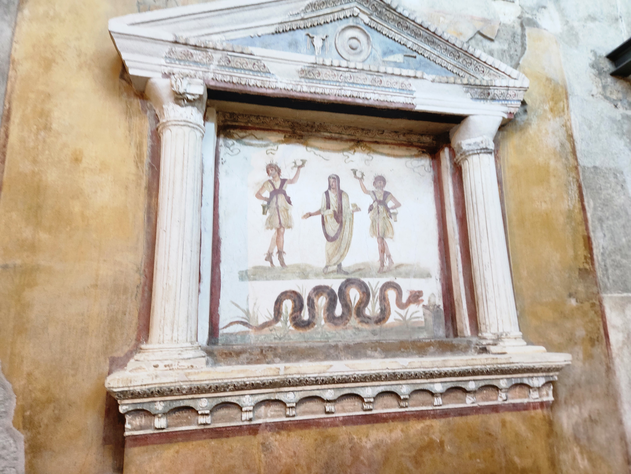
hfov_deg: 73.9
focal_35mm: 23
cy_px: 237
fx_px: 419
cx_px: 316
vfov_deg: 58.9
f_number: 1.8
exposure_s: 1/100
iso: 200
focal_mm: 5.4
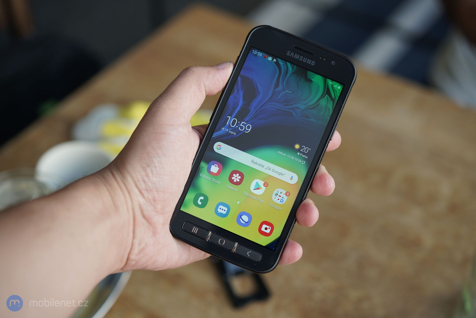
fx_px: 727
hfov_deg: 36.2
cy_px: 159
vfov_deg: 24.6
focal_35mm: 55
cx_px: 238
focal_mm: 55
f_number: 3.2
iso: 125
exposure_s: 1/125
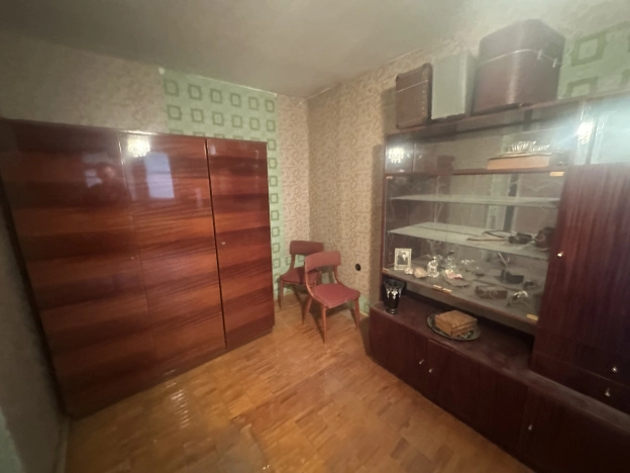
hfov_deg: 102.1
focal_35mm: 14
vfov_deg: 85.7
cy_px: 236
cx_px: 315
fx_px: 255
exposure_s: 1/34
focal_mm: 2.22
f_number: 2.2
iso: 1250
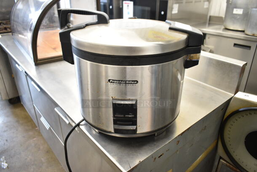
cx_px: 128
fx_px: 193
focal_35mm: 27
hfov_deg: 67.3
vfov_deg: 48.0
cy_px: 86
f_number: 3.5
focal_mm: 18
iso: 720
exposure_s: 1/30
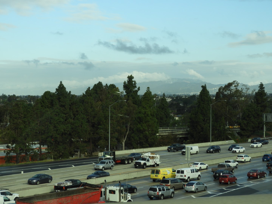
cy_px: 102
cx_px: 136
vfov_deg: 17.4
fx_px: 668
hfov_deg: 23.0
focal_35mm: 85
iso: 100
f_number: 4.5
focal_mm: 15.2
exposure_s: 1/400
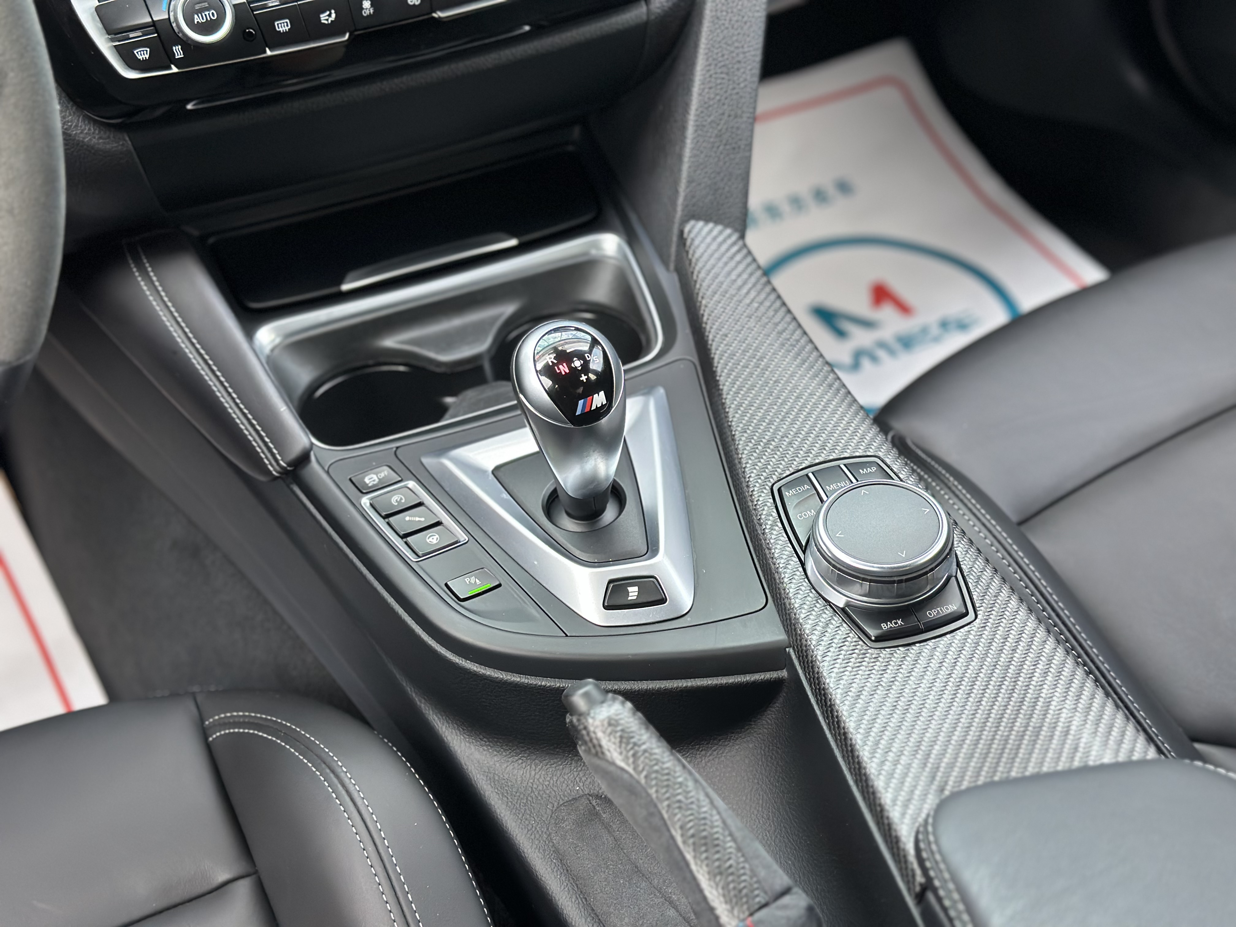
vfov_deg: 30.3
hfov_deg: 39.7
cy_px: 464
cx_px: 618
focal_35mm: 48
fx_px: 1714
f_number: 1.78
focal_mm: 6.86
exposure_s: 1/45
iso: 200
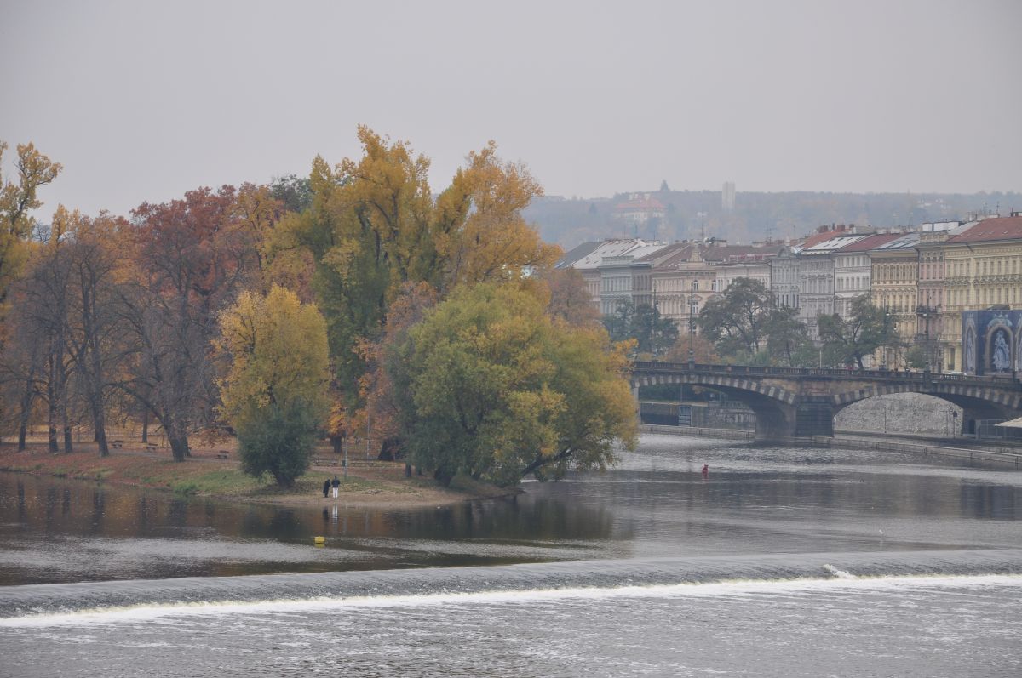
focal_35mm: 158
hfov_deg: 13.1
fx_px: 4466
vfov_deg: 8.7
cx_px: 511
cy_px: 339
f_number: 8
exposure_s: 1/80
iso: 200
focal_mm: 105
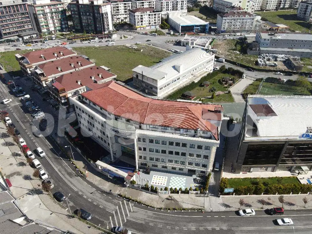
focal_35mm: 24
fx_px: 216
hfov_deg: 71.6
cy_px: 117
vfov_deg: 56.8
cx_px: 156
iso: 100
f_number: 2.8
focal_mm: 4.5
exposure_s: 1/640
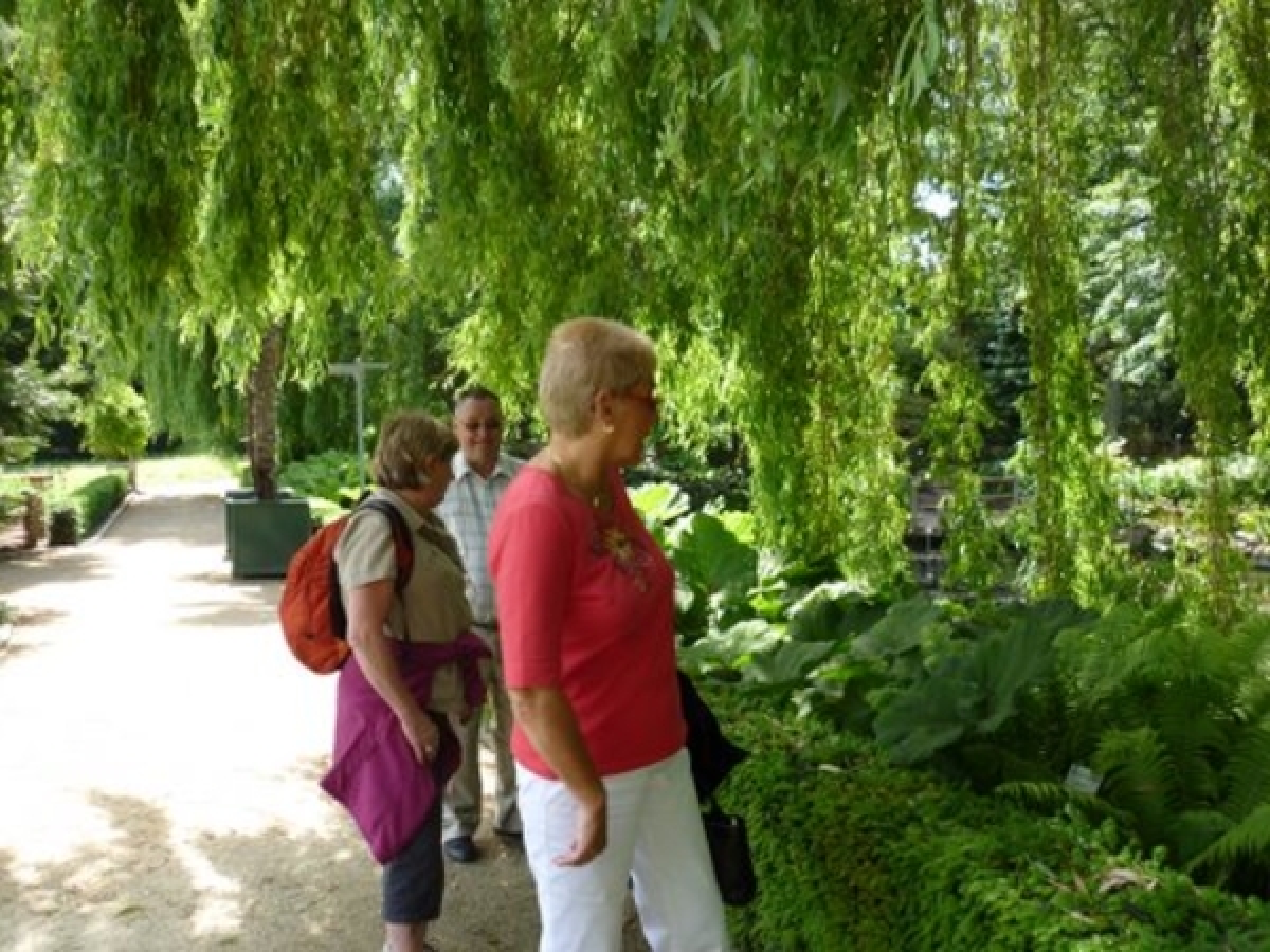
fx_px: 1137
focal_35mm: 31
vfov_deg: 45.4
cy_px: 476
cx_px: 635
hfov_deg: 58.4
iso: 80
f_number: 2.8
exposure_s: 1/125
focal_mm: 5.5
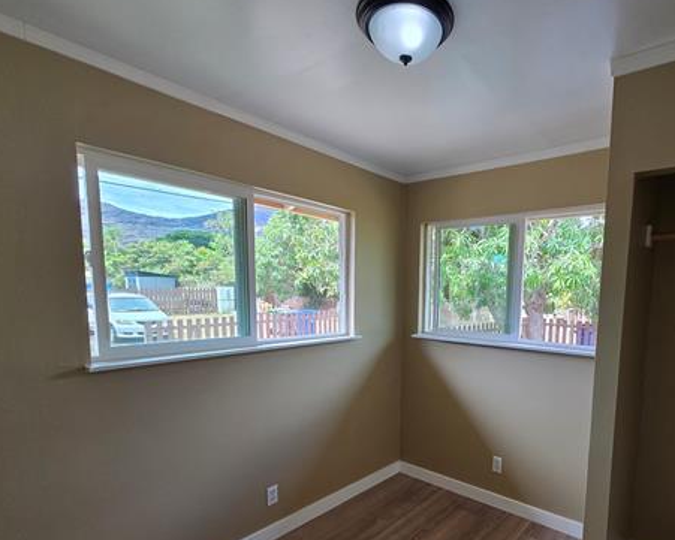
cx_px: 422
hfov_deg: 84.7
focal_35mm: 18
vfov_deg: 72.6
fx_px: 360
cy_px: 338
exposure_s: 1/120
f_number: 2.2
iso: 64
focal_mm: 2.2
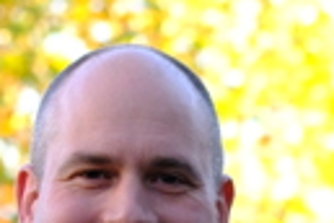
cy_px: 674
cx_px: 769
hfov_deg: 3.6
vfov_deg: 2.4
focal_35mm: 558
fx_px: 5177
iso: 800
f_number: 3.6
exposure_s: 1/500
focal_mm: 50
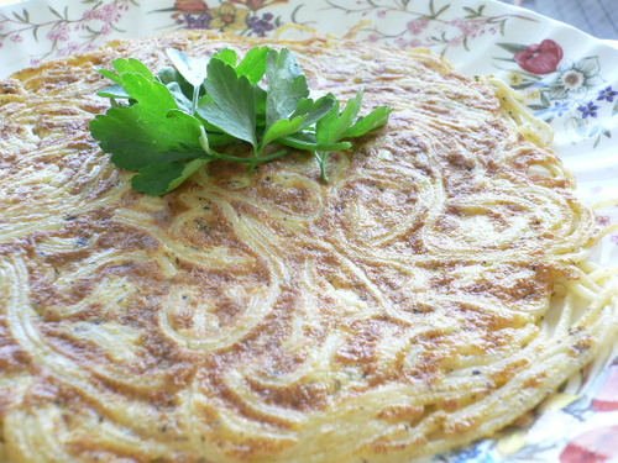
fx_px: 625
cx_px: 309
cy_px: 232
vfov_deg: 40.7
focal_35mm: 35
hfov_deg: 52.6
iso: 100
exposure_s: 1/40
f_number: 2.8
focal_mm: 5.8
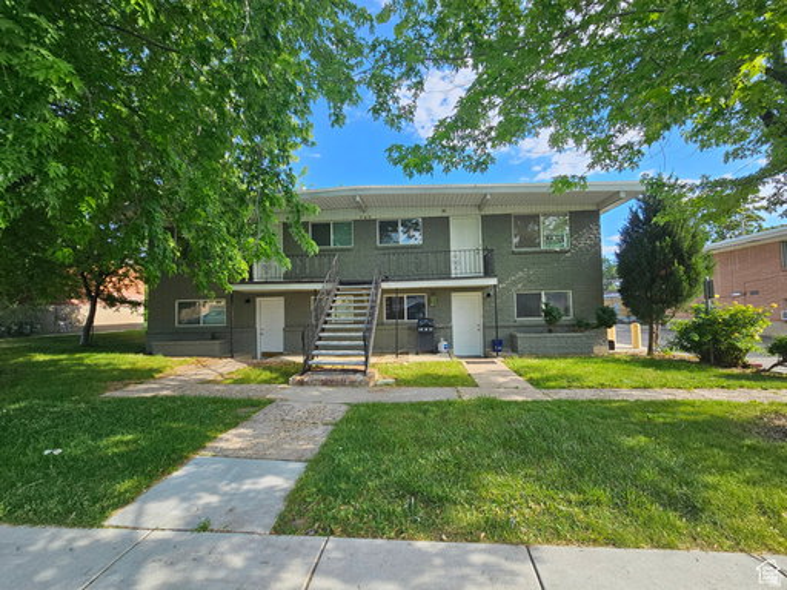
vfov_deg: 89.9
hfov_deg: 106.2
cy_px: 295
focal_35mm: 13
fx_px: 296
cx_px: 394
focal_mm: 2.2
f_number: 2.2
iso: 50
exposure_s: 1/499
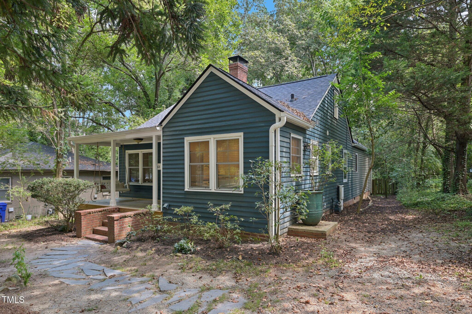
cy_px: 157
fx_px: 275
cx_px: 236
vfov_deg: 59.4
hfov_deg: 81.2
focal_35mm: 21
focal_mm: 21
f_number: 9
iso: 200
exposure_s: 1/15
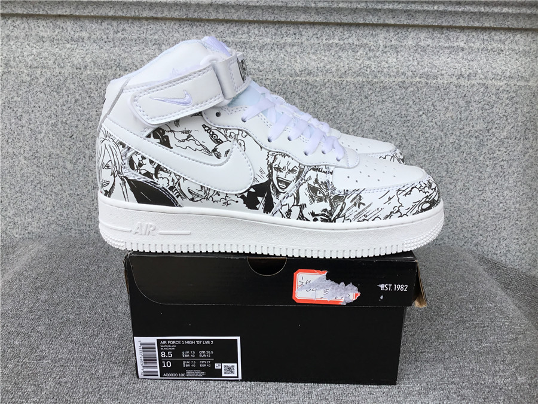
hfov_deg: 58.4
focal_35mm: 31
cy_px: 202
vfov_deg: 45.4
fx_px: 482
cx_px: 269
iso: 25
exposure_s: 1/298
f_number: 2.4
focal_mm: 3.3
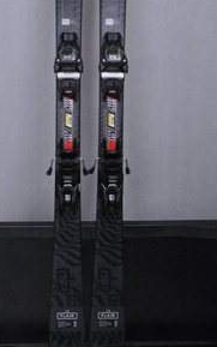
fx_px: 539
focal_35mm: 57
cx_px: 88
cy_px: 79
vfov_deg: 34.8
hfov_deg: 22.8
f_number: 11
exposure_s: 1/125
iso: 3200
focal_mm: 24
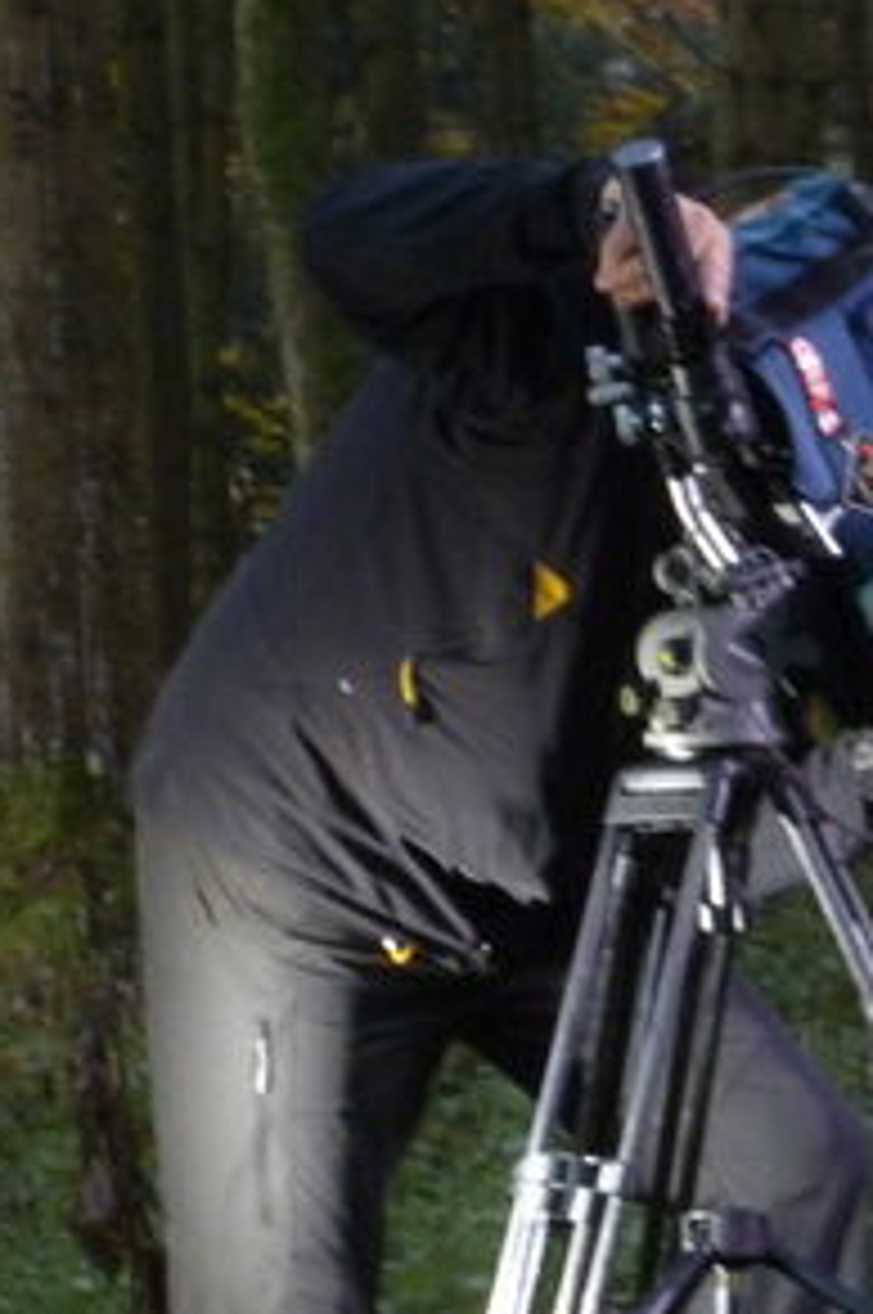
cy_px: 1292
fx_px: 6344
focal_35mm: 174
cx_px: 1557
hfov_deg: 7.6
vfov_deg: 11.7
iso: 400
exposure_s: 1/2
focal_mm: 10.9
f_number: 5.6
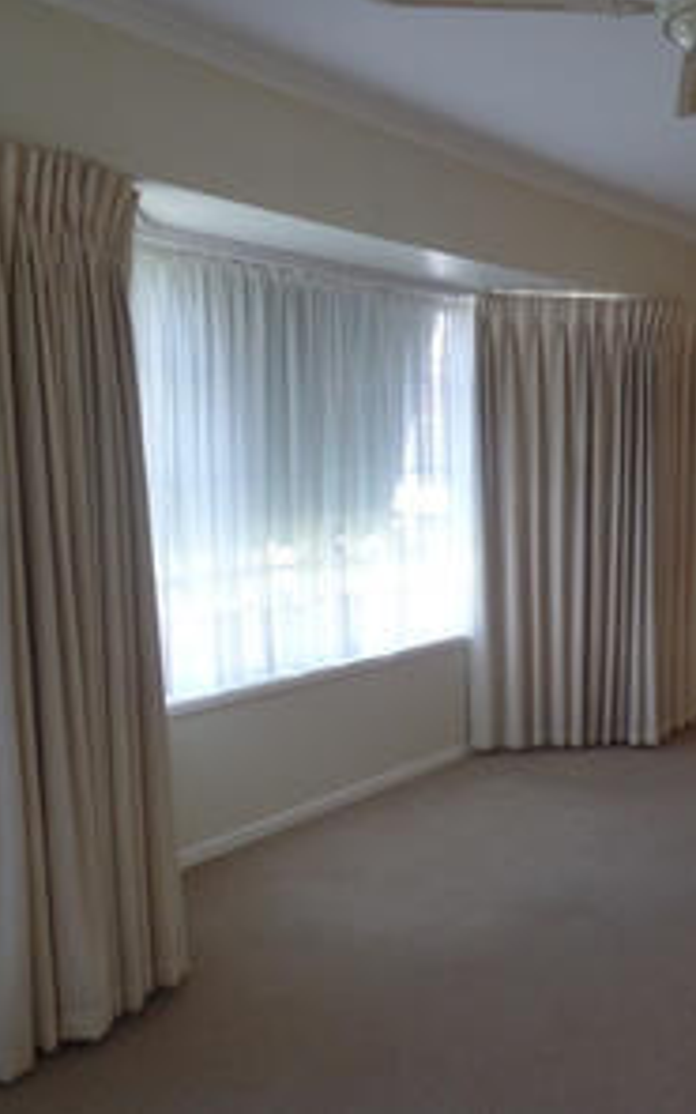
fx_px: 1002
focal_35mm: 33
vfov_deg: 58.1
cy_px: 557
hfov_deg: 36.5
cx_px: 594
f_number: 2.8
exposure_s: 1/30
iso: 200
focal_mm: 4.1
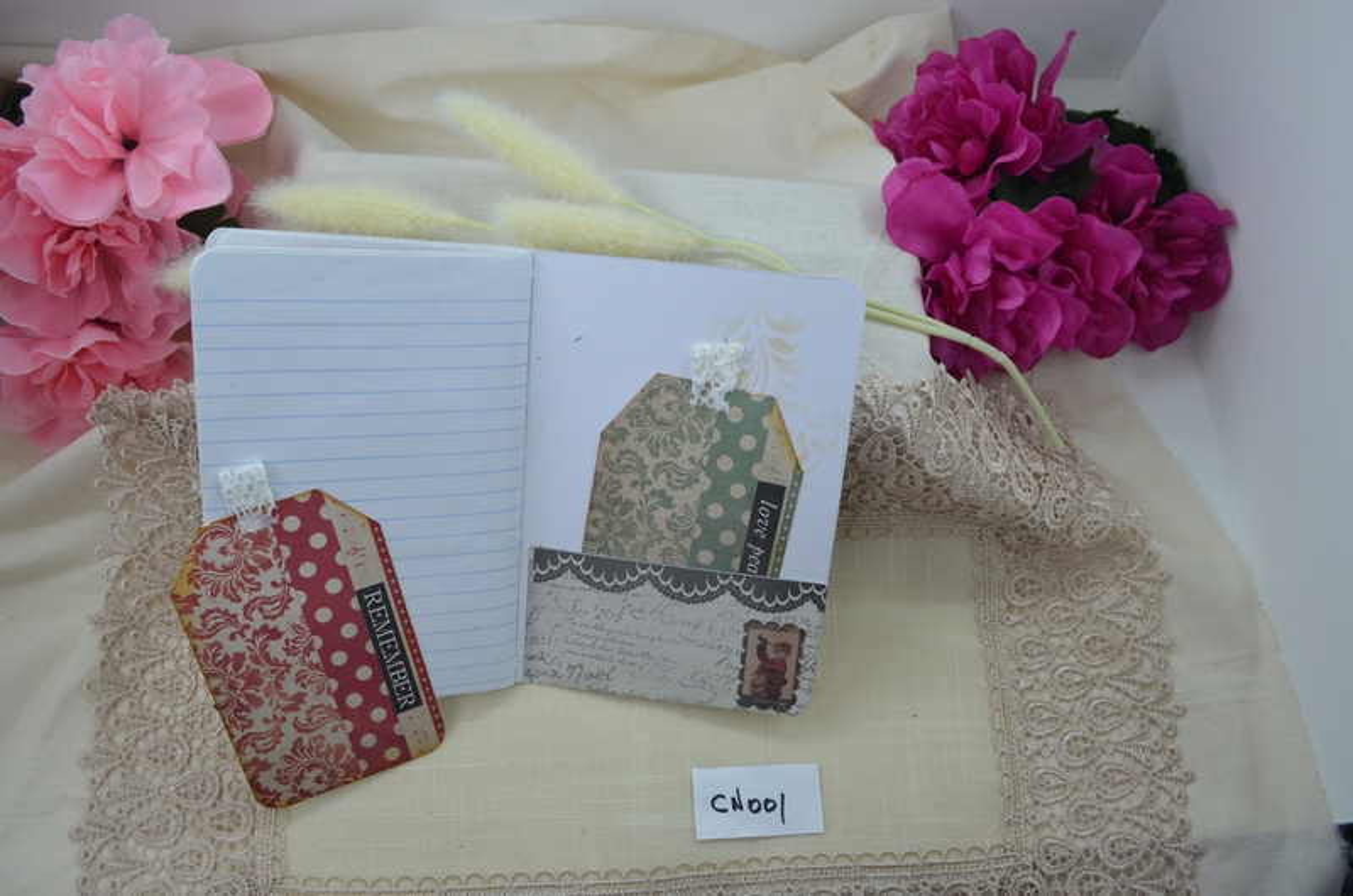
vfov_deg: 43.4
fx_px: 1125
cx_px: 676
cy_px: 448
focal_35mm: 30
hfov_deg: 62.0
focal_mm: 20
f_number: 5.6
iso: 360
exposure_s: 1/60
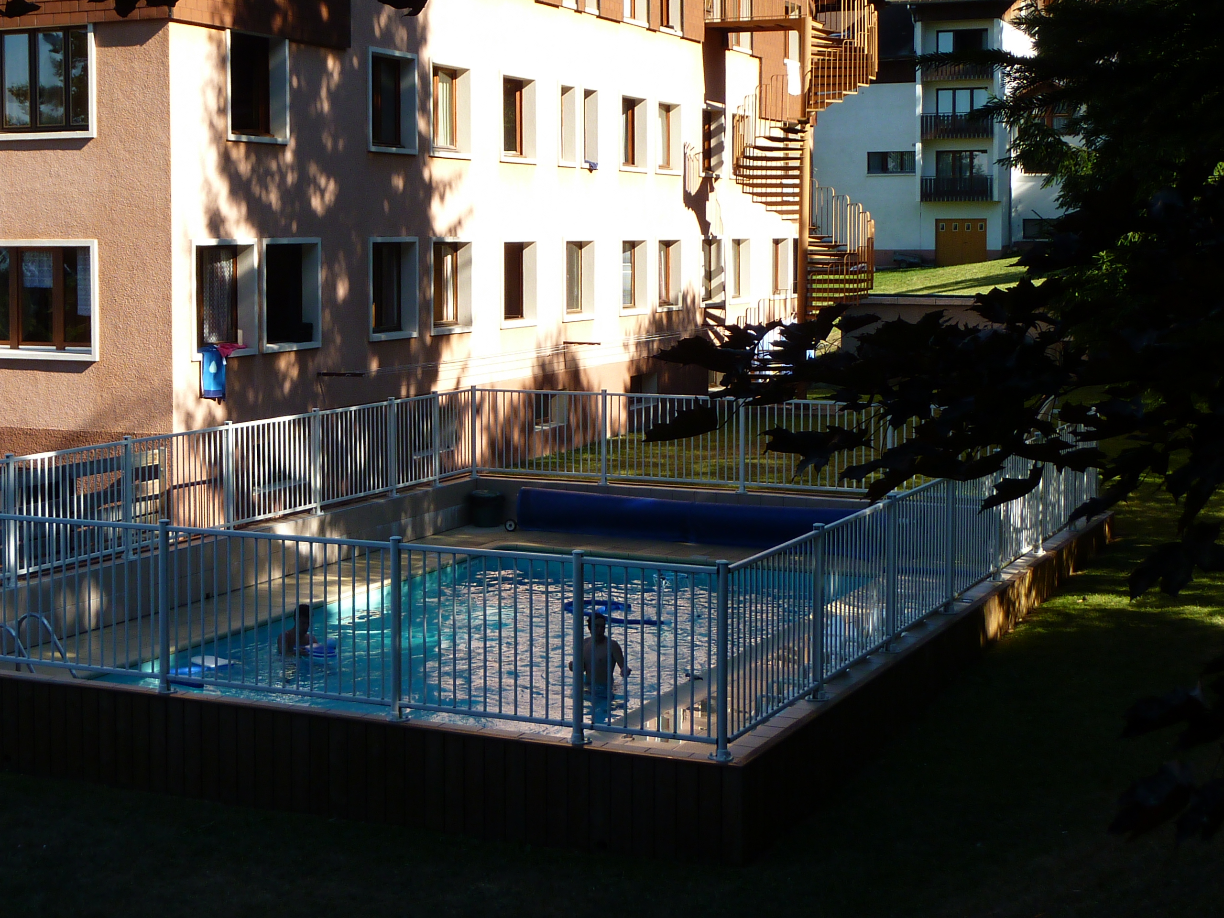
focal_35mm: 57
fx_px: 2015
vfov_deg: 25.5
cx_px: 391
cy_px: 311
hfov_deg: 33.4
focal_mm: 6.5
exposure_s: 1/320
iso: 80
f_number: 4
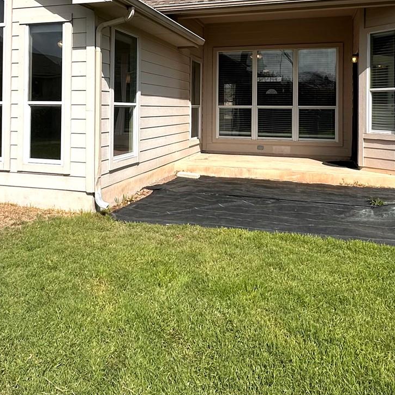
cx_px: 152
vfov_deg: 45.8
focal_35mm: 35
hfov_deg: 46.9
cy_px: 104
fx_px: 452
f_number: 2.2
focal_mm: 2.22
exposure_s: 1/3300
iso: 50
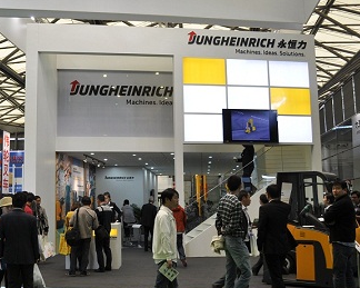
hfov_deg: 46.5
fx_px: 415
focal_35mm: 39
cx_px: 137
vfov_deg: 38.2
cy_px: 158
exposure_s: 1/60
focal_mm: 20
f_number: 4
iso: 200
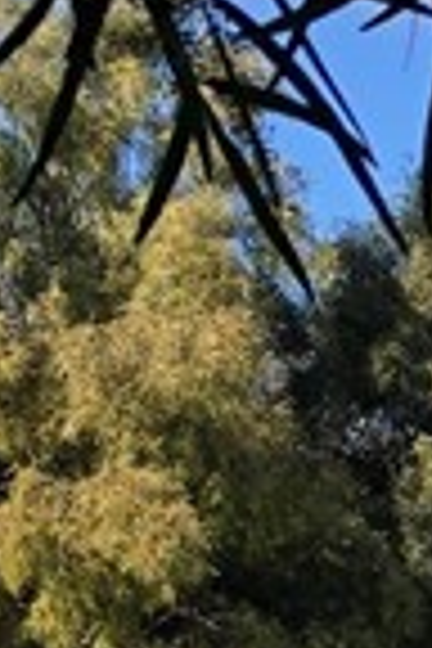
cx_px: 1350
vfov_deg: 9.0
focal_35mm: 207
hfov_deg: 6.1
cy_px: 1512
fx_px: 3726
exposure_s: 1/1499
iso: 20
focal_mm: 3.99
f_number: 1.8
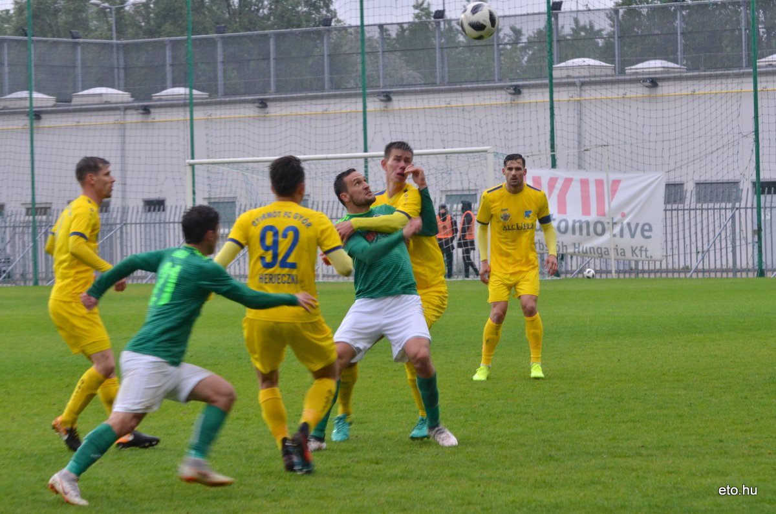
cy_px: 257
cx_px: 388
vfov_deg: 9.3
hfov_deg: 14.0
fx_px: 3162
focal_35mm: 147
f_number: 7.1
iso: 500
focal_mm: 98
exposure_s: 1/160
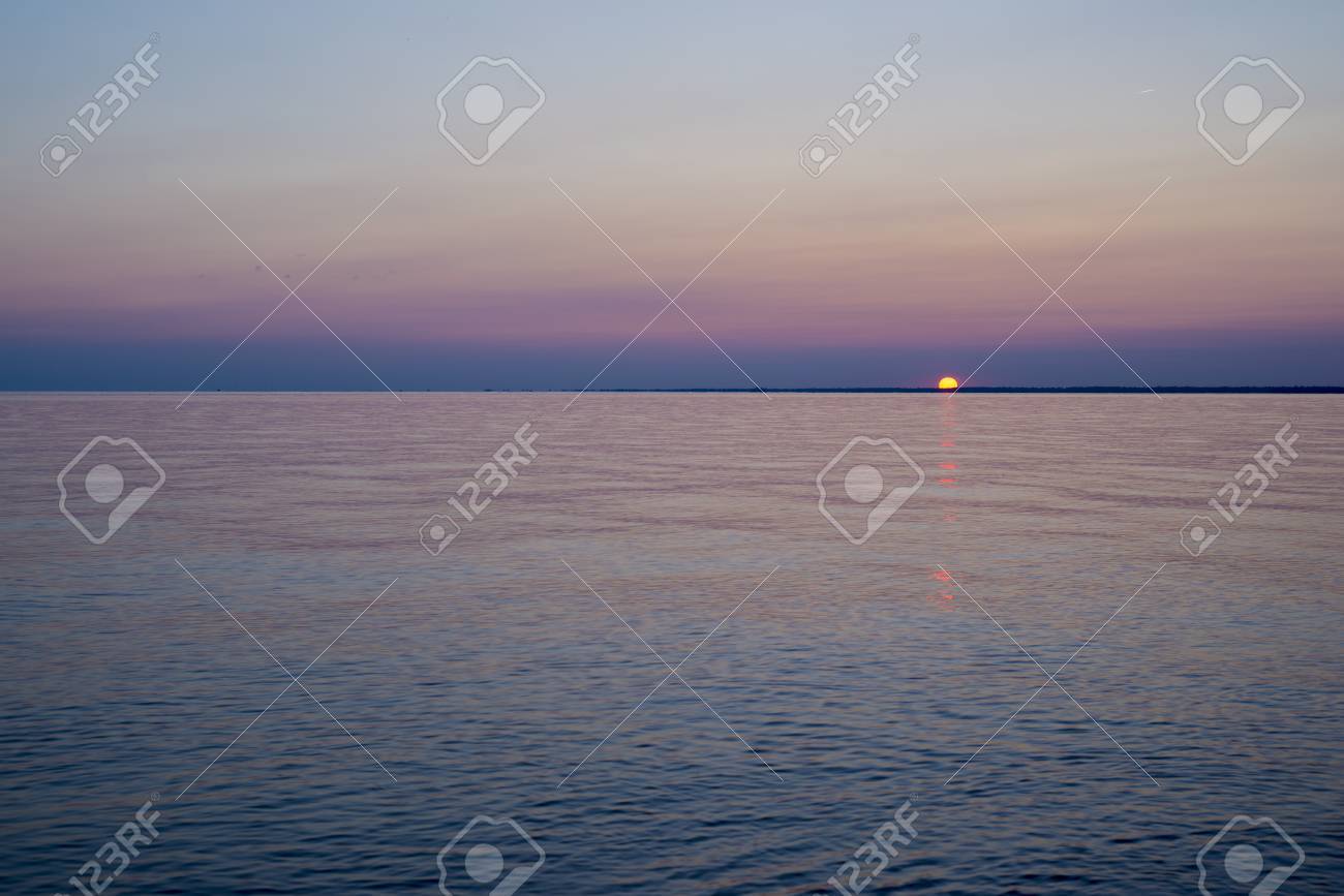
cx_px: 672
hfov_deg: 39.6
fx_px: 1867
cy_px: 448
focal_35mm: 50
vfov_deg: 27.0
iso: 320
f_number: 6.3
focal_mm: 50
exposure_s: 1/200
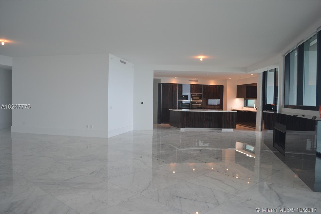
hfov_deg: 67.4
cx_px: 160
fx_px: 241
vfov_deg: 47.9
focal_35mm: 27
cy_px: 107
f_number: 4
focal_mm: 18
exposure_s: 1/60
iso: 400
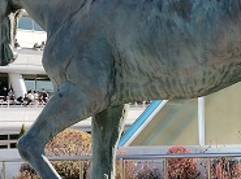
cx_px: 210
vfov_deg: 16.1
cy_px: 123
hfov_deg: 21.2
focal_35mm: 91
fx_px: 632
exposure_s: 1/490
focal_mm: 4.27
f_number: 1.8
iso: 100
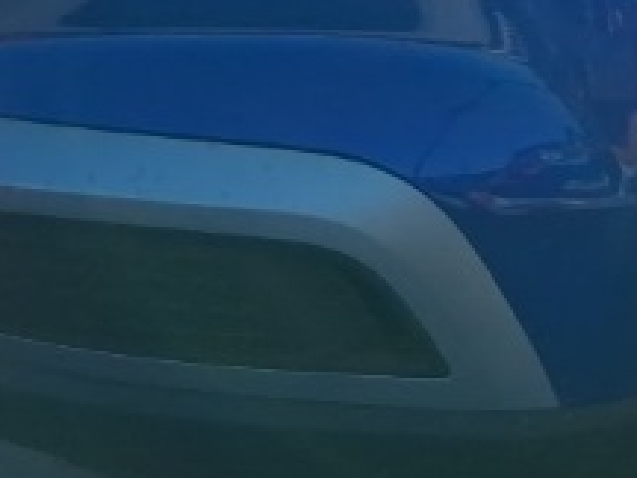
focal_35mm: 123
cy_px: -292
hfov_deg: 14.8
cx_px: 976
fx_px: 2263
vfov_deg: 11.4
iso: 25
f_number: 1.8
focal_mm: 3.98
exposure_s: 1/955
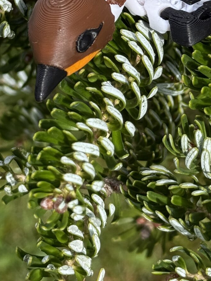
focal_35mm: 138
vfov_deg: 14.1
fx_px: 1121
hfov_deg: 10.7
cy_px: 26
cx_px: 138
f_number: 1.78
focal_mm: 6.76
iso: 64
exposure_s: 1/1678
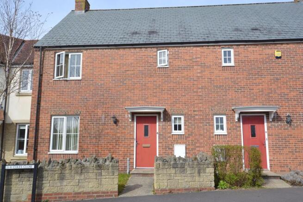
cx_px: 152
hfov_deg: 64.5
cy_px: 101
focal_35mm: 28
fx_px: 240
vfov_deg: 45.7
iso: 100
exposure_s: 1/200
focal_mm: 19
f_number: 7.1
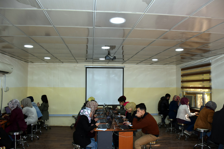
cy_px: 76
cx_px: 113
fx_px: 174
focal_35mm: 28
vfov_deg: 46.4
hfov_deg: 65.5
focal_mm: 18
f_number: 3.5
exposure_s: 1/125
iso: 400
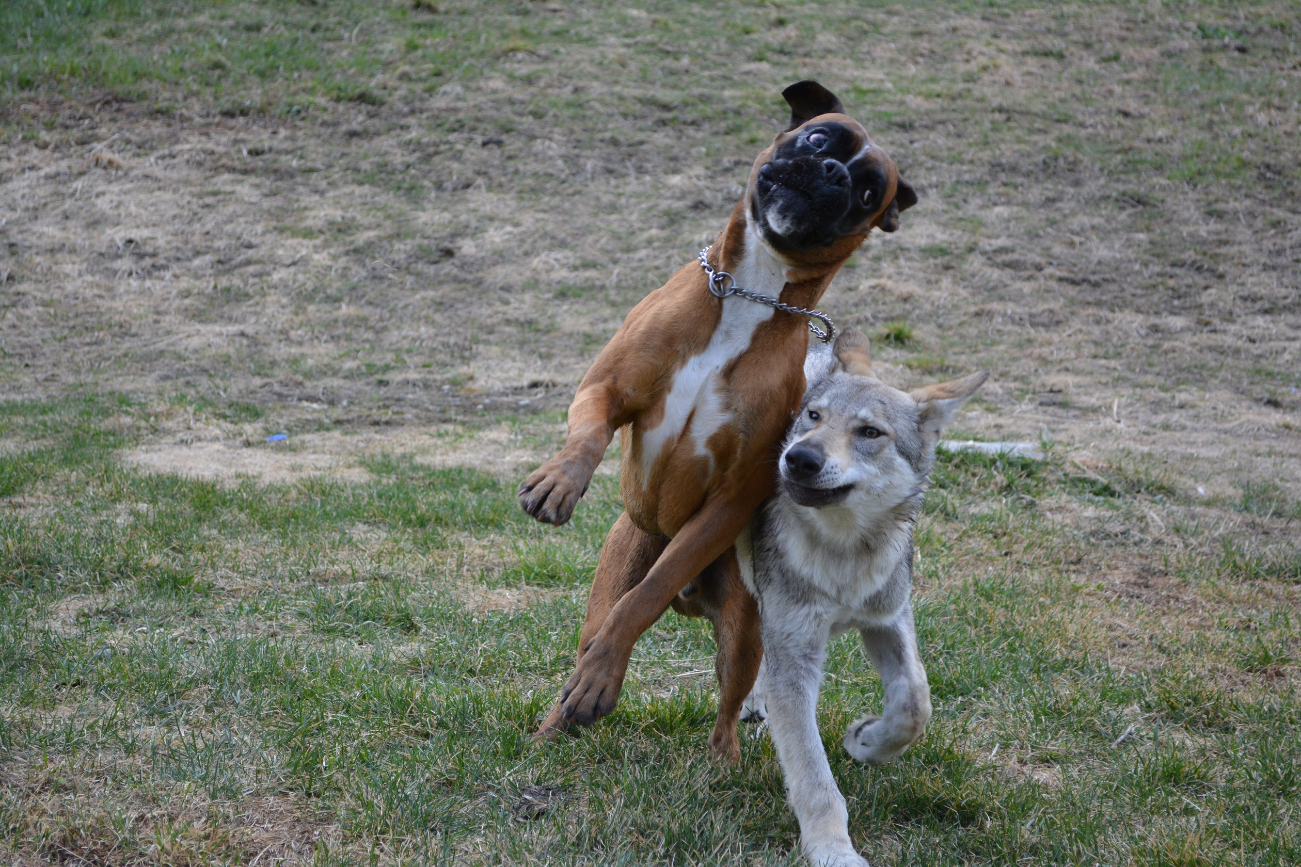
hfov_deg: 24.6
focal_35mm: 82
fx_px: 2981
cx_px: 650
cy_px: 434
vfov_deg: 16.6
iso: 800
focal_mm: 55
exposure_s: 1/1000
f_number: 5.6
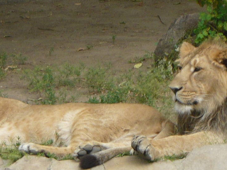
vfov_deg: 4.2
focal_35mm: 355
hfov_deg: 5.6
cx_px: 99
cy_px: 84
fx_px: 2328
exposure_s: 1/200
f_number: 5.1
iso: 100
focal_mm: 16.5
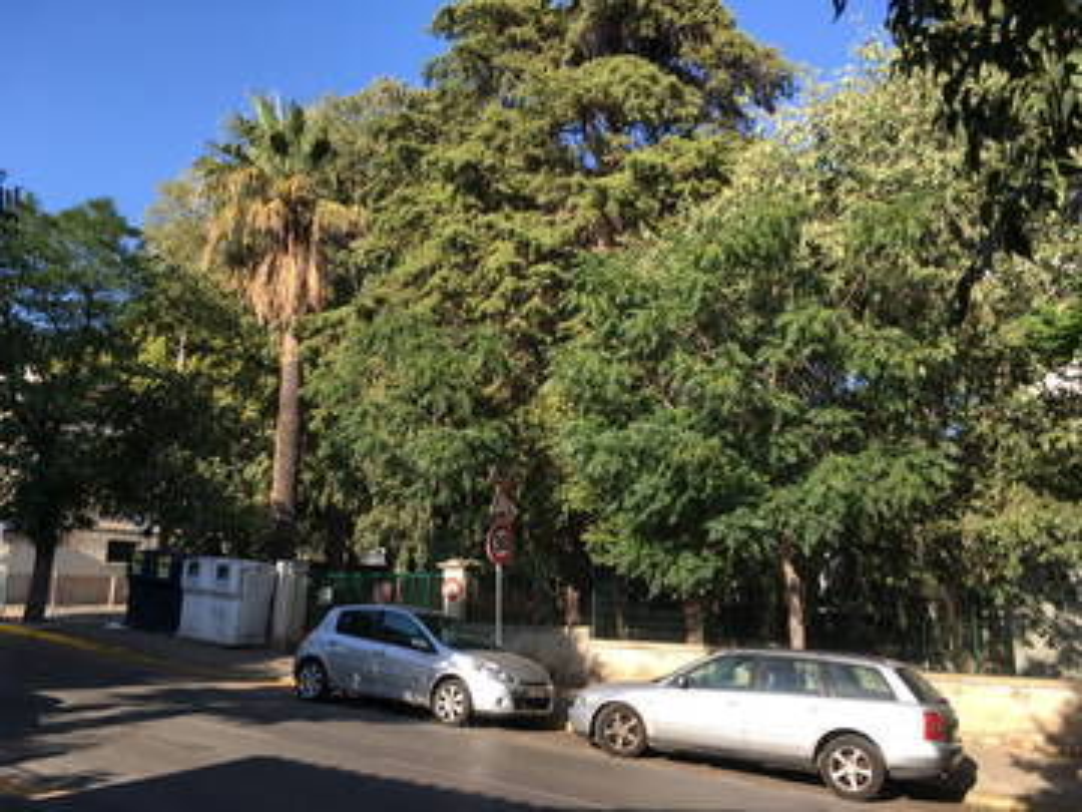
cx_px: 541
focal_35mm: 29
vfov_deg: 48.2
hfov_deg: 61.7
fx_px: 906
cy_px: 406
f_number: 2.2
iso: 25
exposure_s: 1/561
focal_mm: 4.15
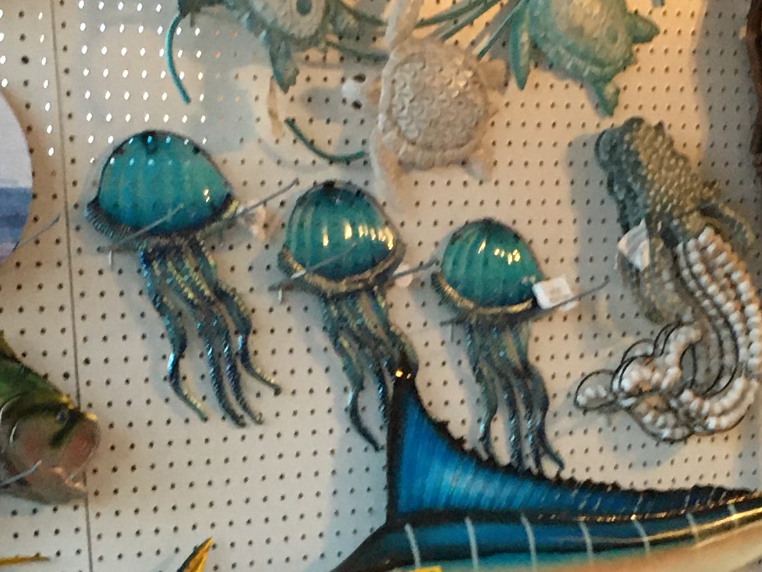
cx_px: 432
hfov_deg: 18.5
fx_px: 2333
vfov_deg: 13.8
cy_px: 531
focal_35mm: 106
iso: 200
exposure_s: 1/30
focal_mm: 4.15
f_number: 2.2
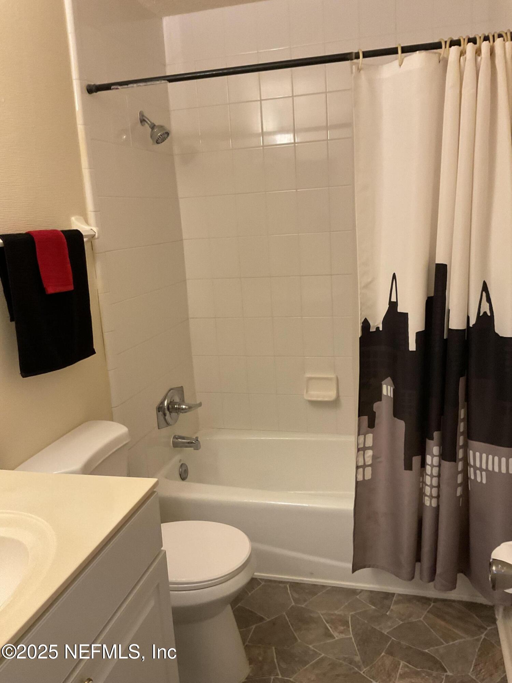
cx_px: 256
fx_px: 572
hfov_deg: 48.2
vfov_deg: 61.7
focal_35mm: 29
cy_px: 342
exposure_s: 1/60
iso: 160
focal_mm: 3
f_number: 1.8
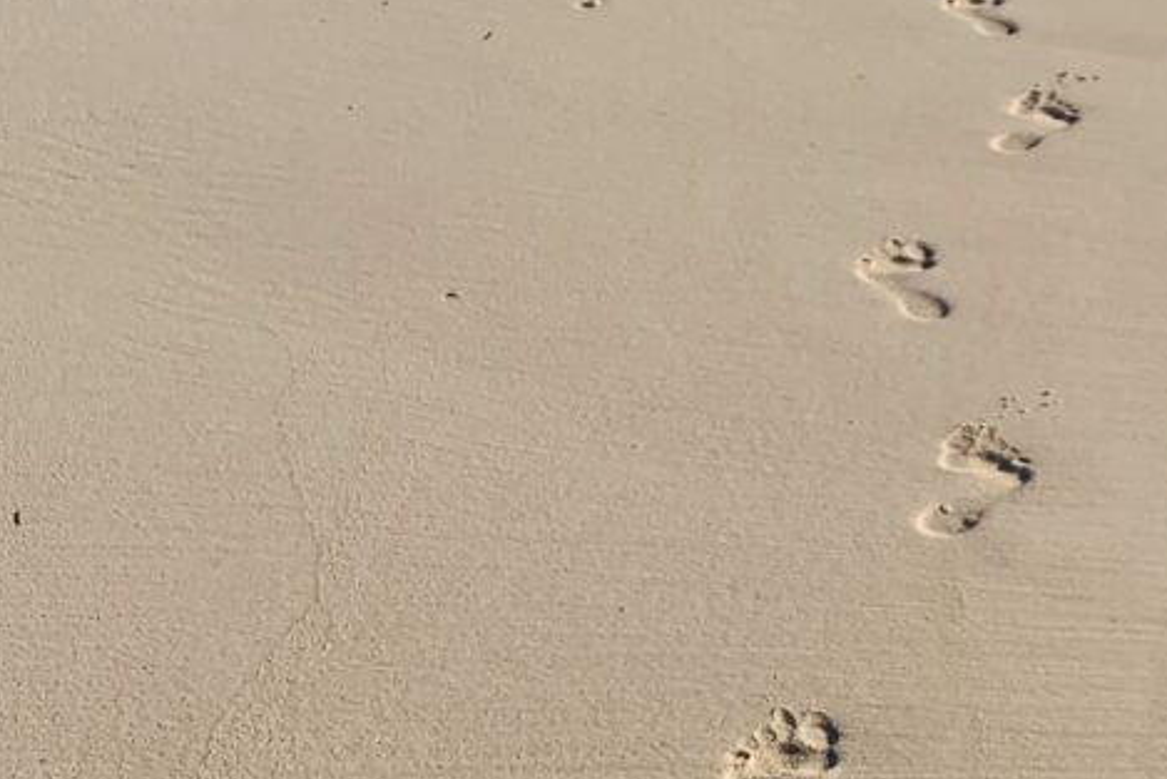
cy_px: -57
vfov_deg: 21.9
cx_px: 886
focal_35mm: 59
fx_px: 1913
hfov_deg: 33.2
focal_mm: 4.25
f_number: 1.8
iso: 25
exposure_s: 1/3650
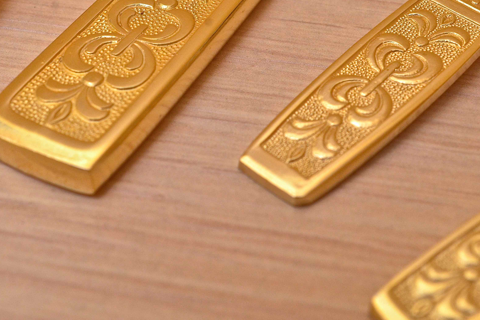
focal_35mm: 66
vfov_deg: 20.5
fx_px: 880
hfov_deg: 30.5
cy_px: 94
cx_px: 198
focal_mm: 28
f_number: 11
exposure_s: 1/200
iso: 800
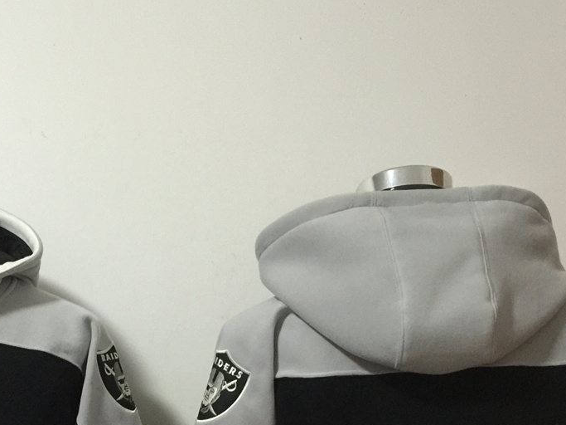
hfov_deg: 29.0
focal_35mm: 66
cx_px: 155
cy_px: 470
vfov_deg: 21.1
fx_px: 1079
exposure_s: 1/8
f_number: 2.2
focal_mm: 4.15
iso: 125
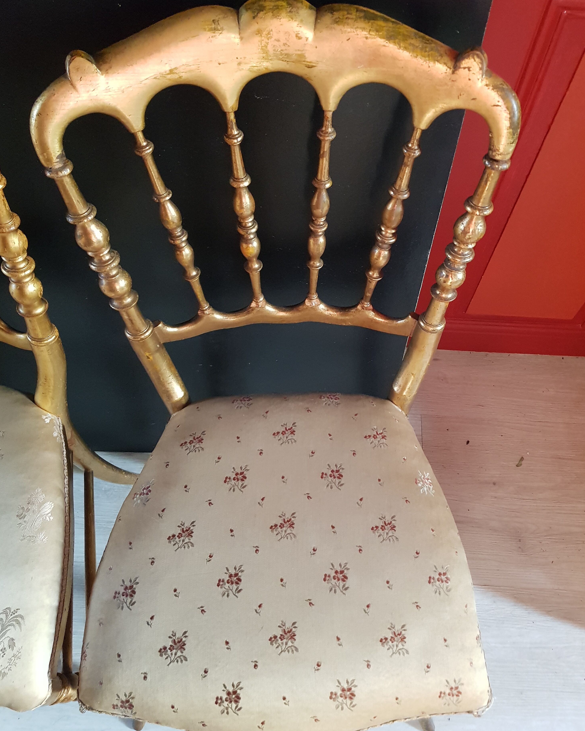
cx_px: 288
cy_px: 357
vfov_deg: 62.2
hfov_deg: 51.5
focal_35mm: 28
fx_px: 606
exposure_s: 1/60
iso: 500
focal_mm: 4.2
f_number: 1.7
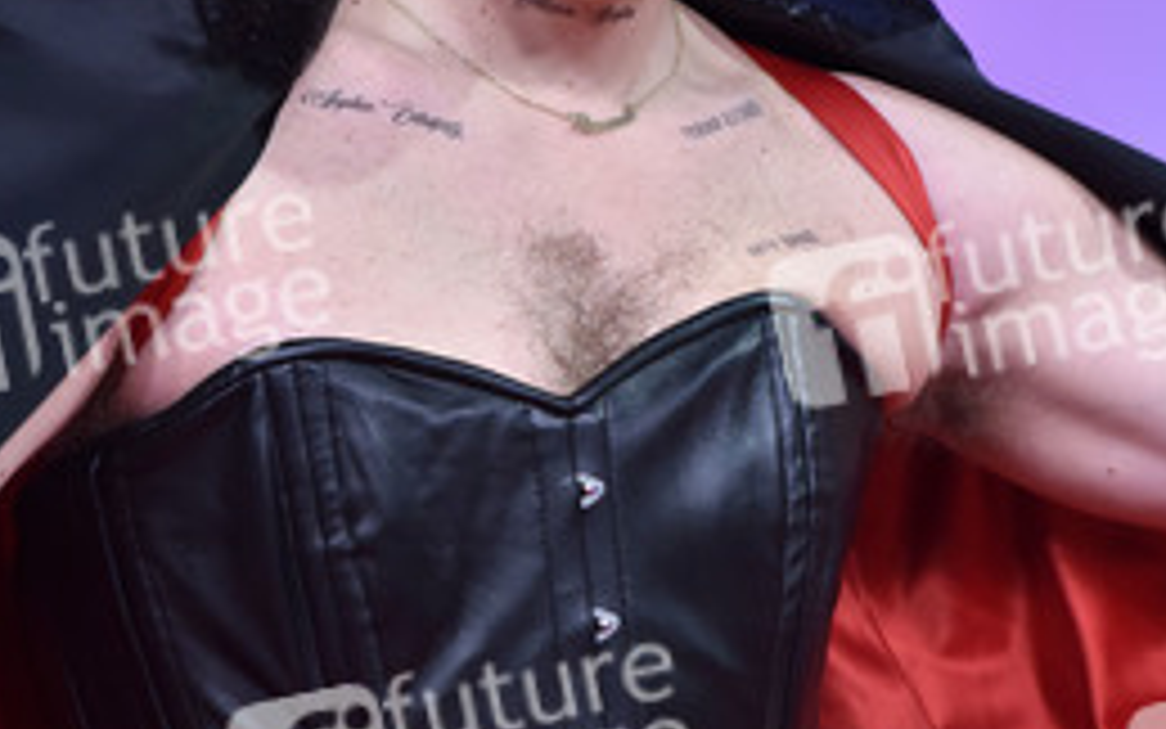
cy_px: 76
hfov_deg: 6.7
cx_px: 590
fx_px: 10012
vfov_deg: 4.2
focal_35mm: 315
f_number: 5.6
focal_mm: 200
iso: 2000
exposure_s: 1/200
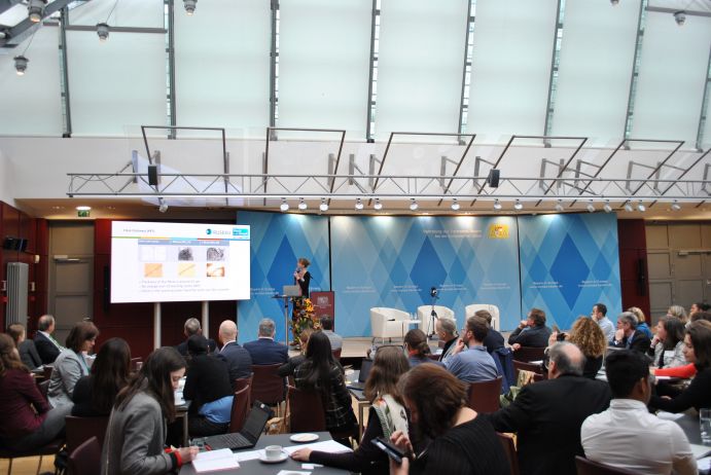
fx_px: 593
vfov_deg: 43.7
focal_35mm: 30
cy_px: 238
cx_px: 356
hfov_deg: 61.9
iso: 200
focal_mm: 20
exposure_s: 1/60
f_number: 4
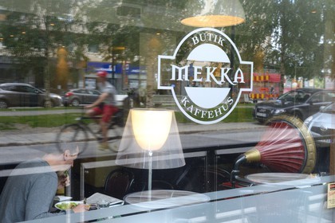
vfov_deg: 27.0
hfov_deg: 39.6
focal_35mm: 50
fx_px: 465
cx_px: 168
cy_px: 112
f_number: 10
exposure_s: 1/50
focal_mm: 50
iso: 800
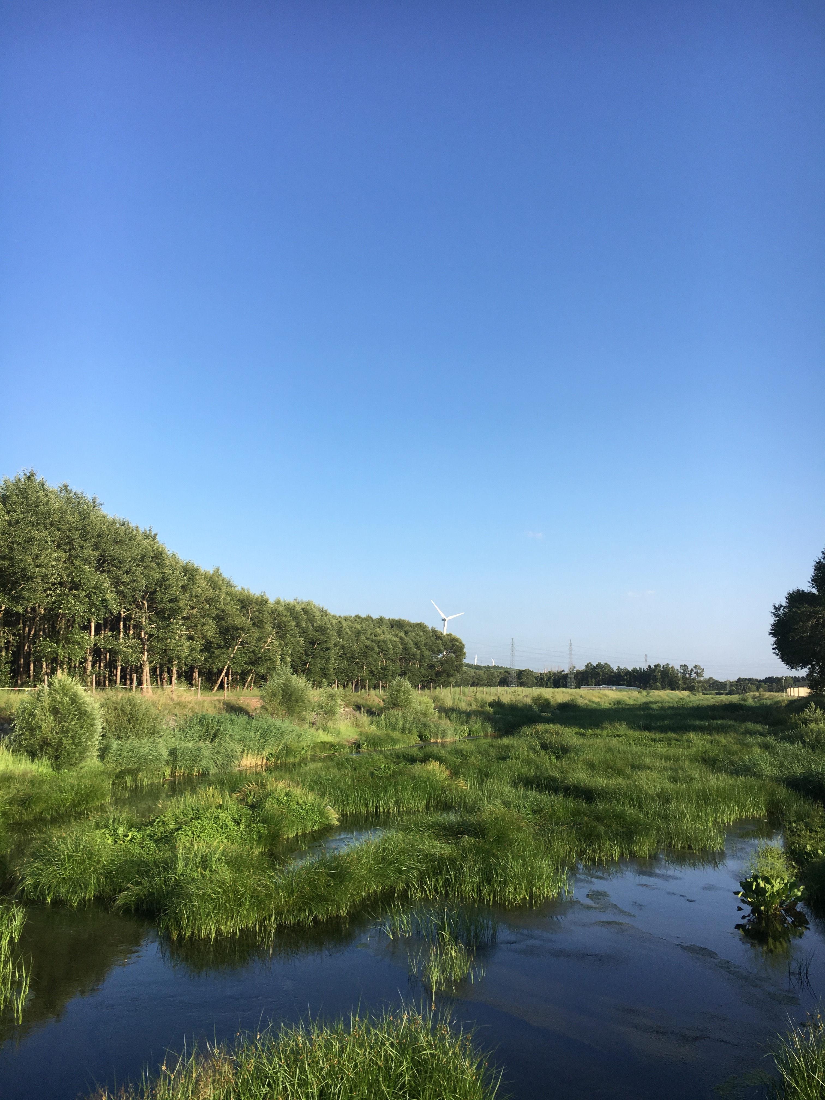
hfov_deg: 48.2
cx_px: 412
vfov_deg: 61.7
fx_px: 922
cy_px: 550
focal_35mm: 29
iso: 25
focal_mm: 4.15
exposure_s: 1/1099
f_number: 2.2
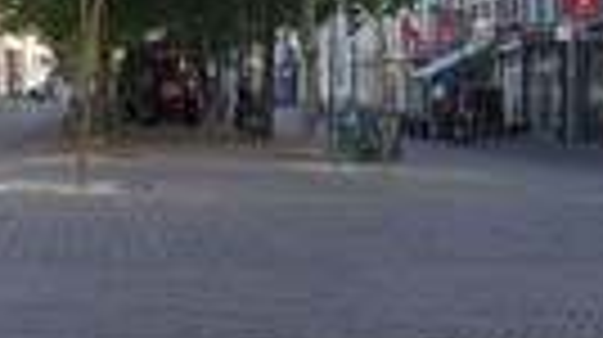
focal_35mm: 97
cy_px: -65
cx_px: 266
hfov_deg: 22.0
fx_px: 1549
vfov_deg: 12.2
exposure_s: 1/80
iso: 100
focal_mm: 18
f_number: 5.6
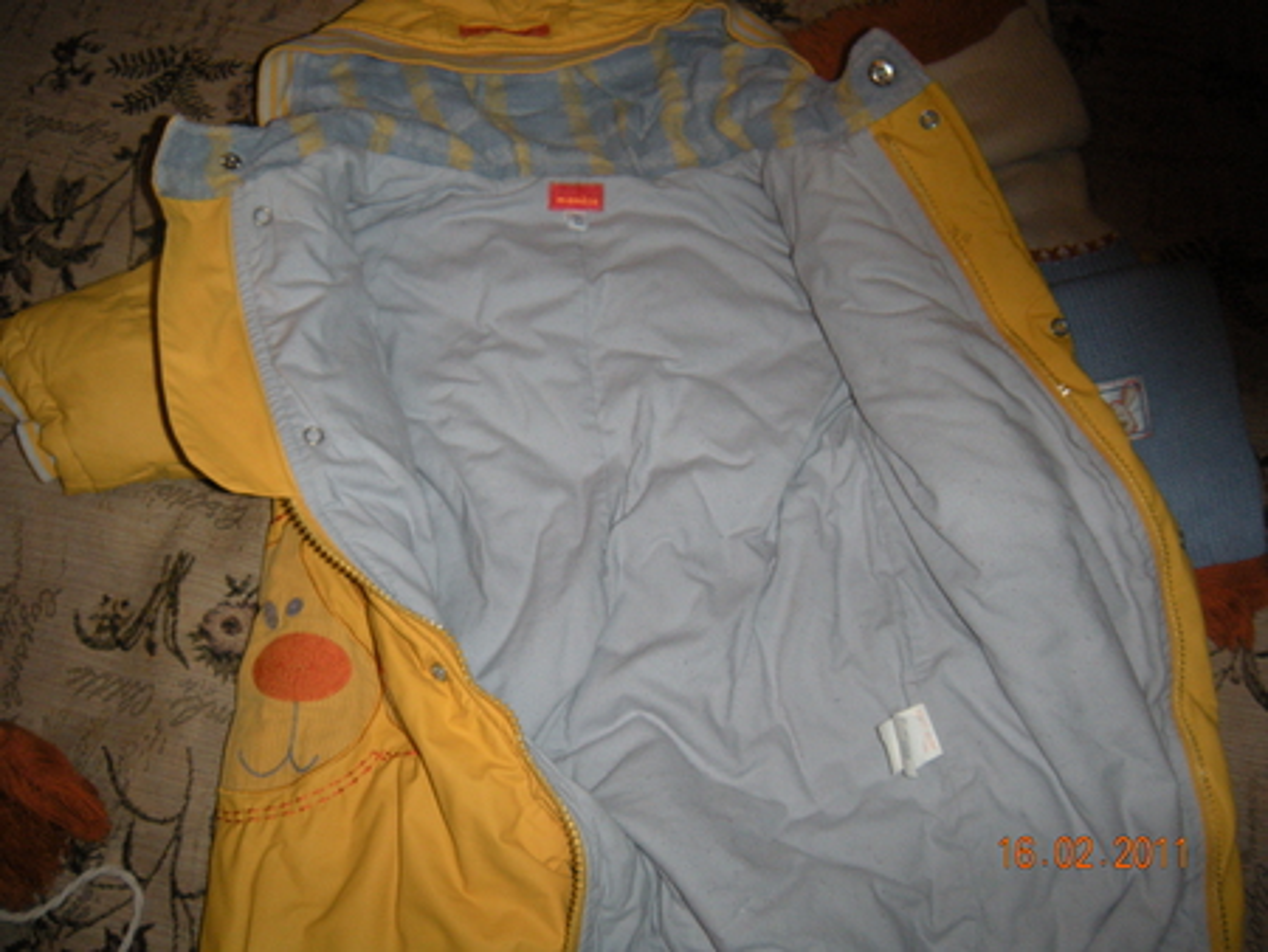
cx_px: 634
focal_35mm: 35
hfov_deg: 52.6
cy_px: 476
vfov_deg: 40.7
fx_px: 1283
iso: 200
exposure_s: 1/60
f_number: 3.8
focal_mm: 5.9
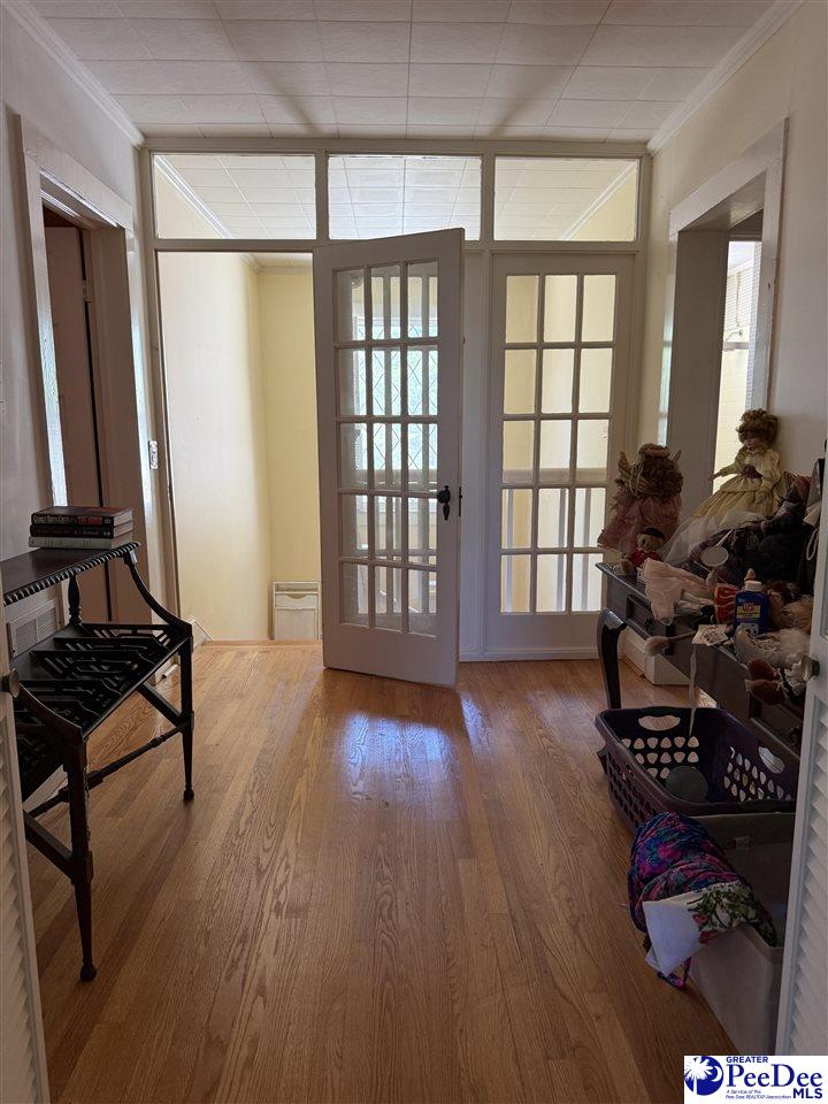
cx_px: 414
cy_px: 552
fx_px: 765
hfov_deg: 56.8
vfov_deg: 71.6
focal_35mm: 24
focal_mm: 6.76
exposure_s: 1/60
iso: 160
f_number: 1.78
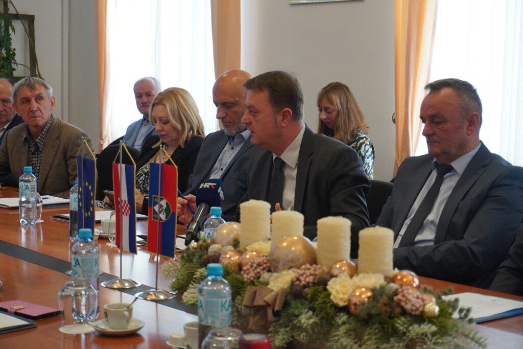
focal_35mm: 75
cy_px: 174
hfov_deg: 27.0
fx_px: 1090
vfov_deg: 18.2
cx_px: 262
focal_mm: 50
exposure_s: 1/60
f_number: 5.6
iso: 1250
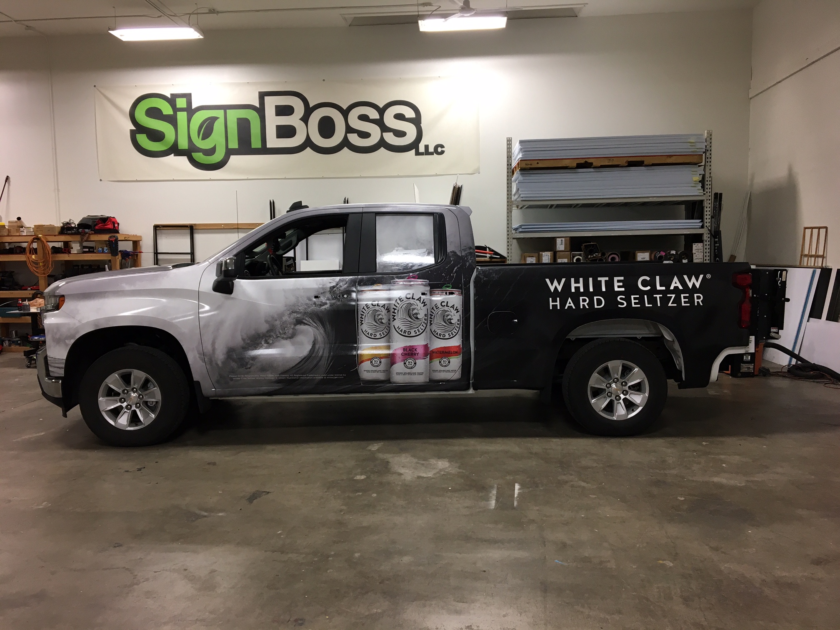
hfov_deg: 61.7
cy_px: 315
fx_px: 704
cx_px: 420
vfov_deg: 48.2
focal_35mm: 29
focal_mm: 4.15
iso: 50
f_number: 2.2
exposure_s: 1/30
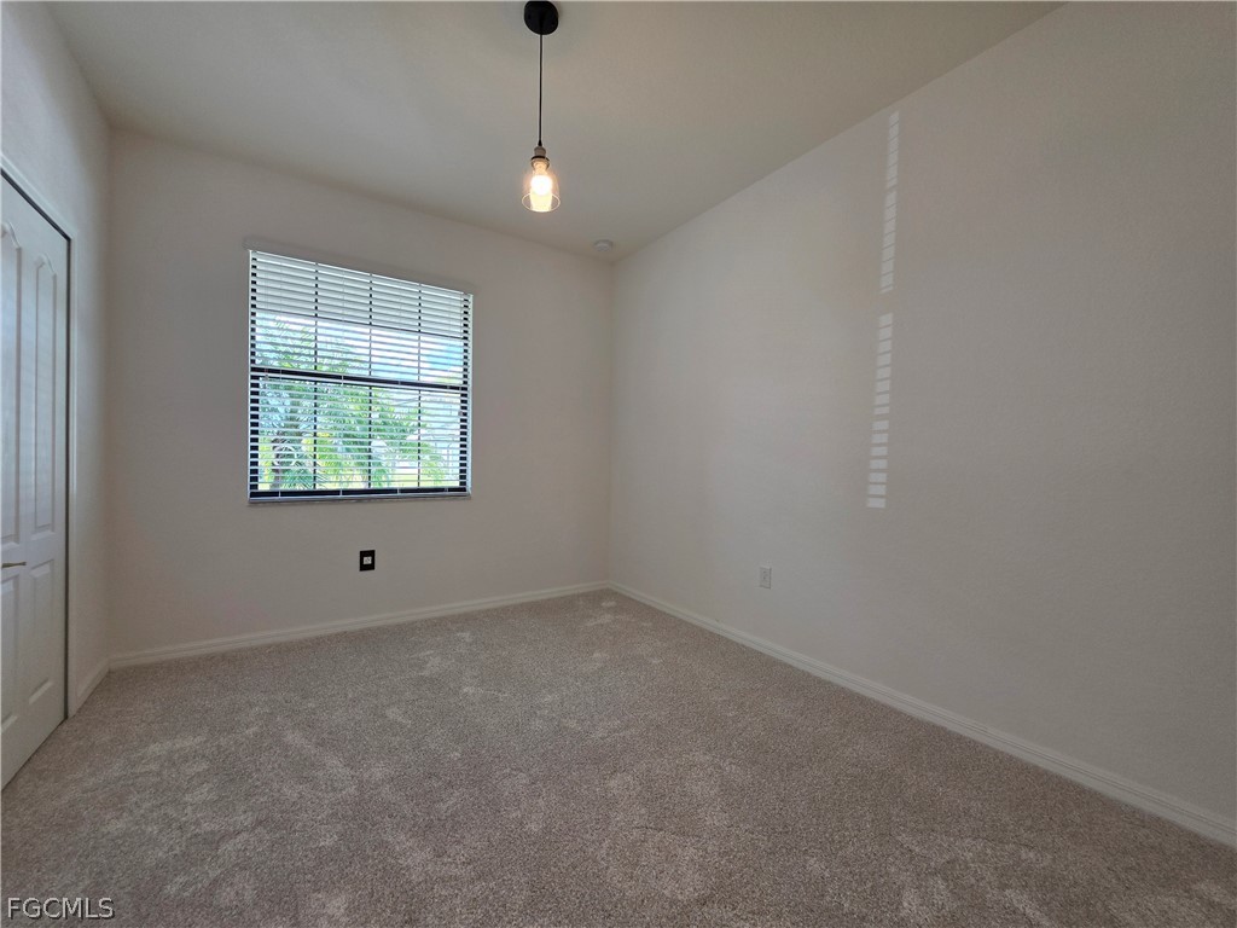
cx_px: 618
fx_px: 465
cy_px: 464
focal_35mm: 13
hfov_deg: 106.2
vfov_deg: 89.9
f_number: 1.9
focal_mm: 2.2
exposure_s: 1/120
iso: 64
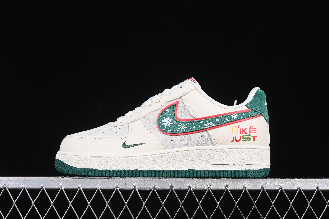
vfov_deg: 18.2
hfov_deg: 27.0
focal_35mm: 75
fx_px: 685
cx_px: 164
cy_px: 110
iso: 160
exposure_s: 1/80
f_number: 8
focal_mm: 50
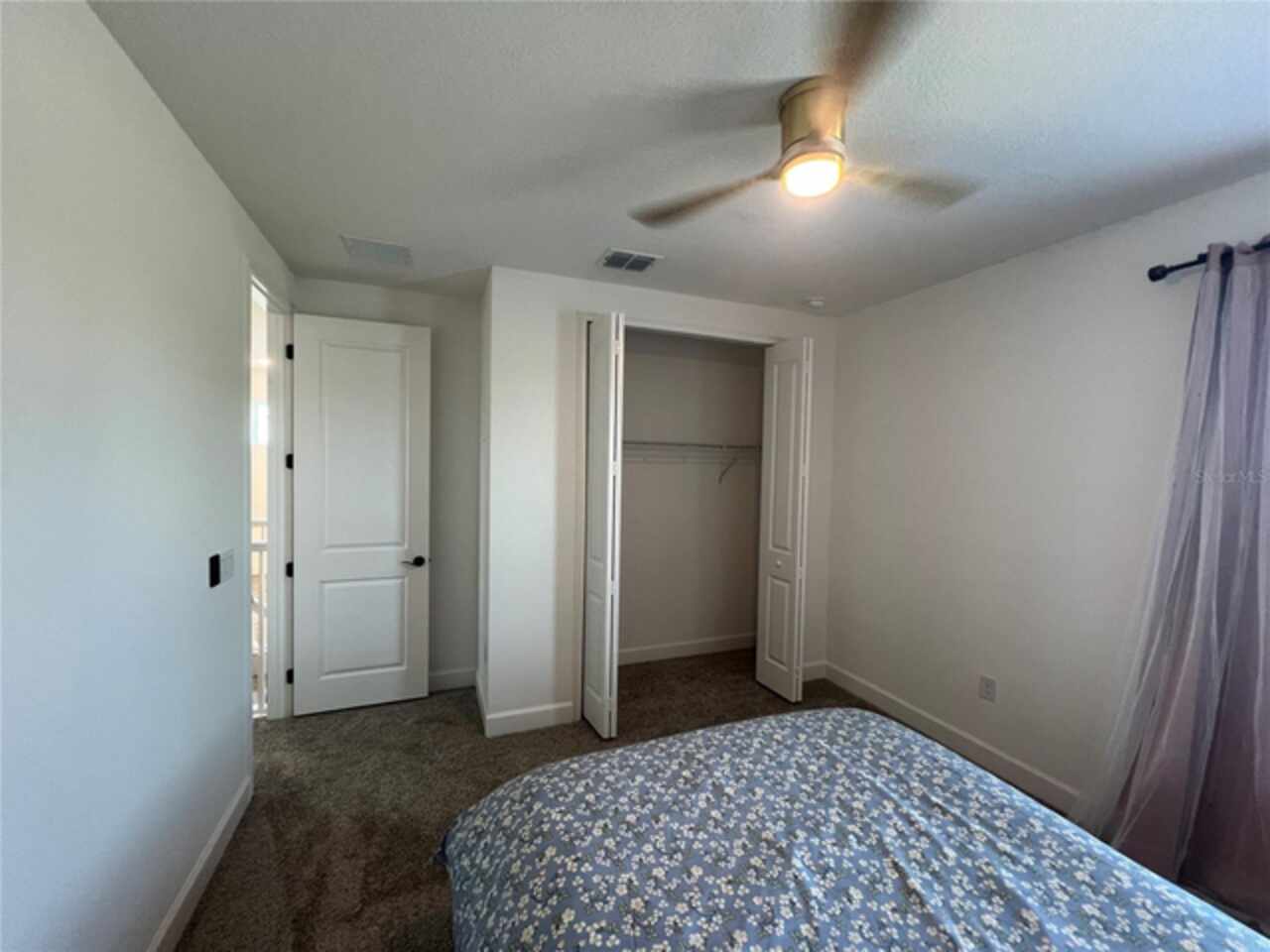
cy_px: 476
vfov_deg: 89.9
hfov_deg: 106.2
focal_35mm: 13
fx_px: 477
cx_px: 635
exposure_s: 1/60
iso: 160
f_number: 1.8
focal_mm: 1.57
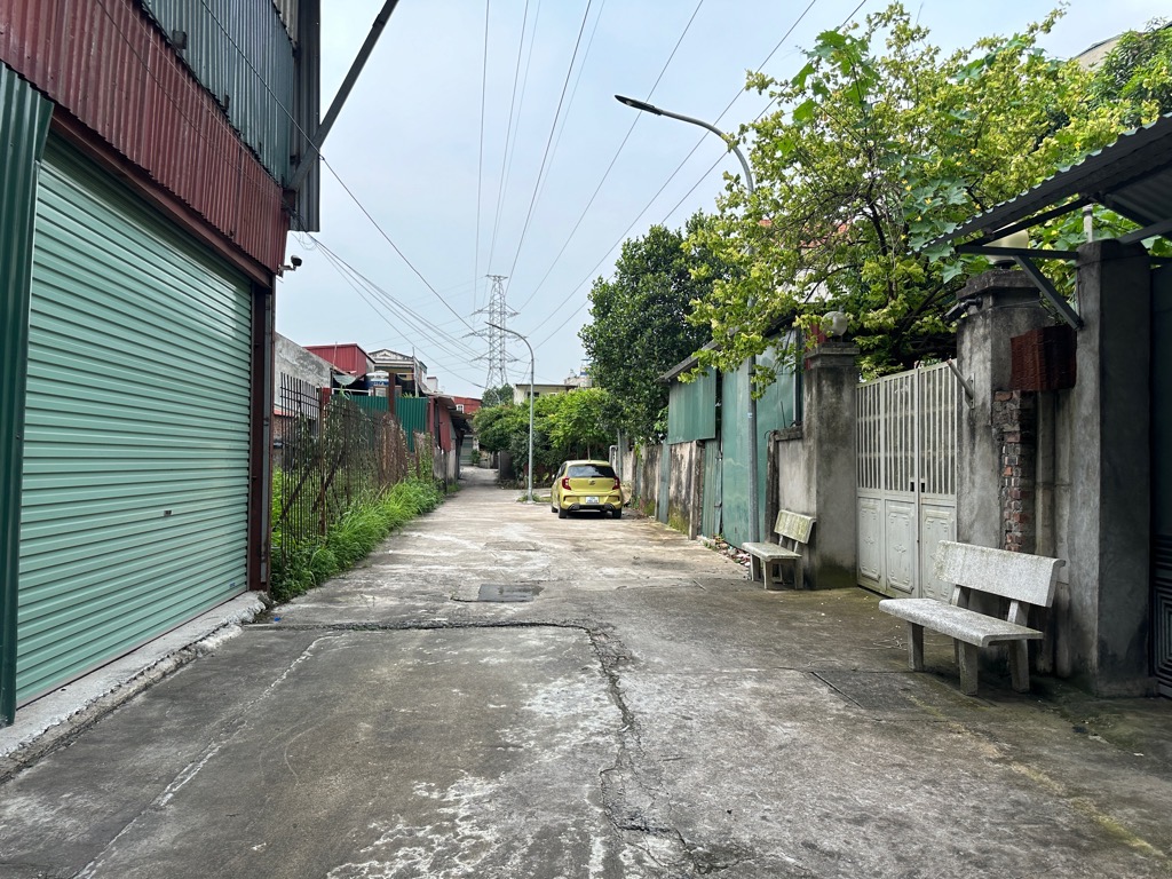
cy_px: 440
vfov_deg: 56.8
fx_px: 813
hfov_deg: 71.6
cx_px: 586
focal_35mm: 24
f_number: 1.78
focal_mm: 6.86
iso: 80
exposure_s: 1/1751
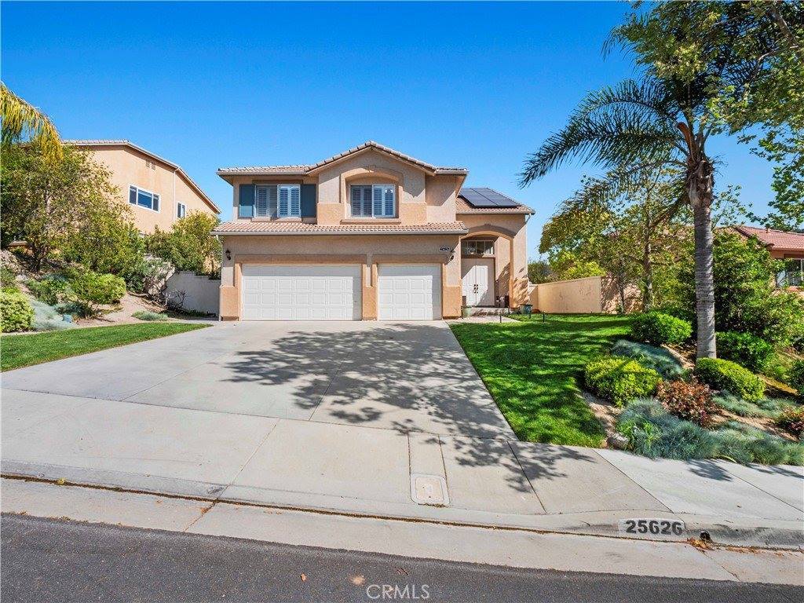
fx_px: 372
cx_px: 402
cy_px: 302
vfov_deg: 78.1
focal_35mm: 16
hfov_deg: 94.5
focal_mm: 8
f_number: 9
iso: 200
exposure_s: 1/250
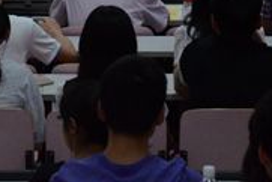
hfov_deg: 6.2
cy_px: -214
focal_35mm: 331
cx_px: 92
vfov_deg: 4.1
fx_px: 2503
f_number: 6.3
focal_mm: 50
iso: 2000
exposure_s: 1/125
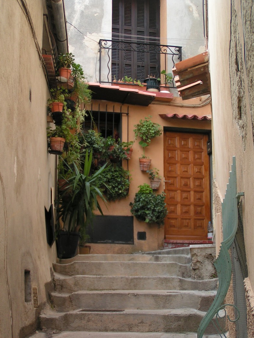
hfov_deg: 25.2
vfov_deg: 33.2
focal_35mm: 58
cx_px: 127
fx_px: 567
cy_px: 169
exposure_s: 1/60
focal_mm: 8.7
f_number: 3.2
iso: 50
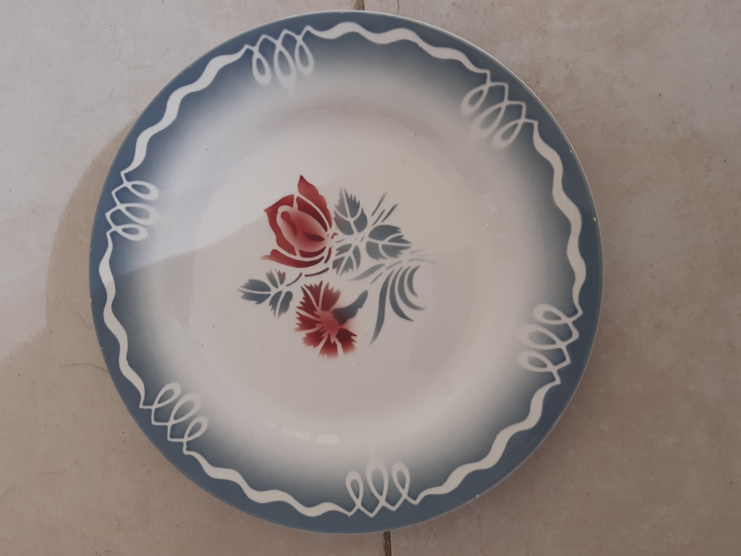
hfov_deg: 67.3
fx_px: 557
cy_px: 278
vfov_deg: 53.1
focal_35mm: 26
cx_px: 370
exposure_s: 1/50
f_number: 1.7
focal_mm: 3.92
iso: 50
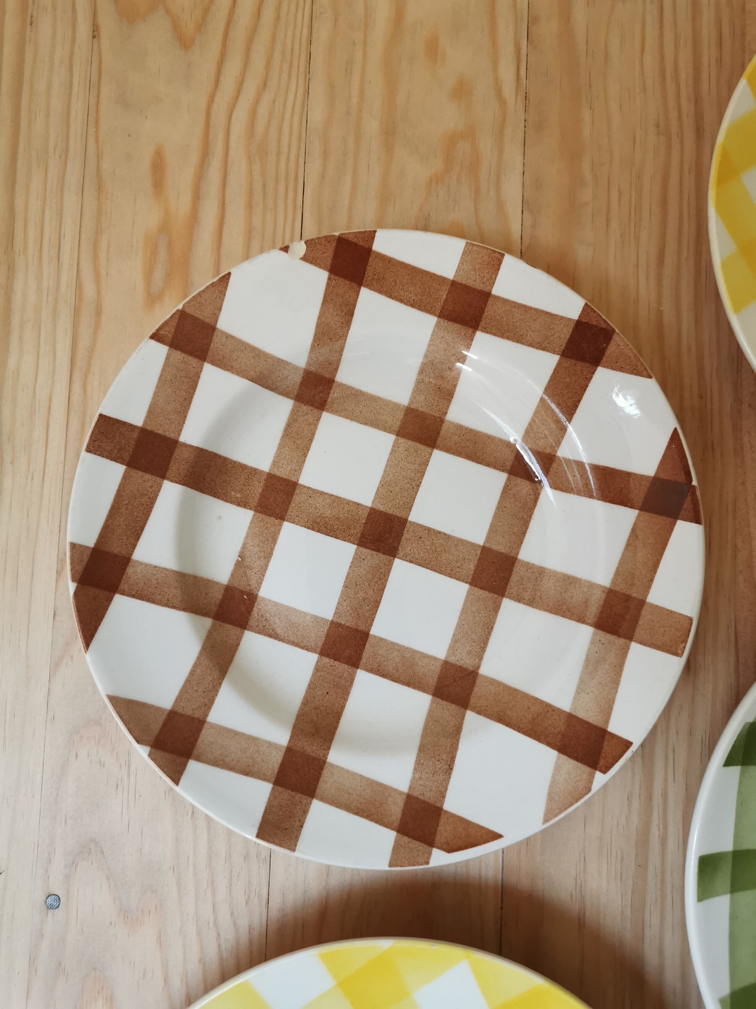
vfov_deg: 65.3
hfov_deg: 51.4
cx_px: 378
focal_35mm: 27
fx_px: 786
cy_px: 504
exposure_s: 1/50
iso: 250
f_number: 1.8
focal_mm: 5.58
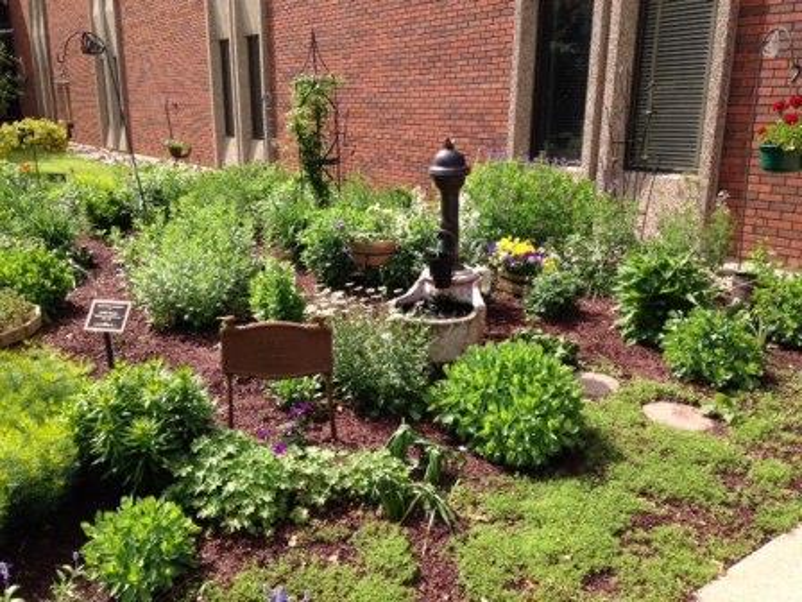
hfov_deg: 55.4
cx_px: 401
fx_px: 765
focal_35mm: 33
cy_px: 301
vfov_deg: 42.9
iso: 50
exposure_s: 1/577
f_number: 2.4
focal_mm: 4.12
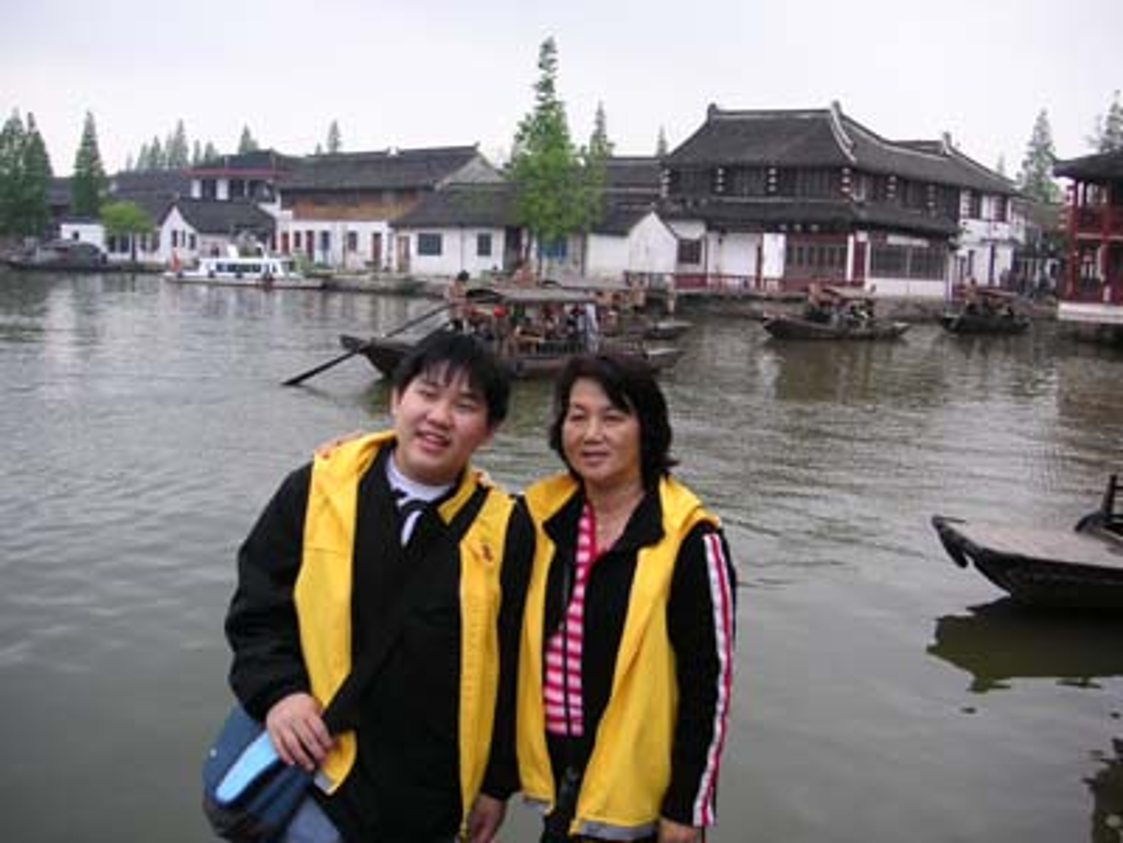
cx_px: 562
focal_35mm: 37
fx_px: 1200
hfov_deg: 50.1
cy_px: 422
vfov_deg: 38.7
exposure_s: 1/180
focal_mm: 6.1
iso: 50
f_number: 2.8
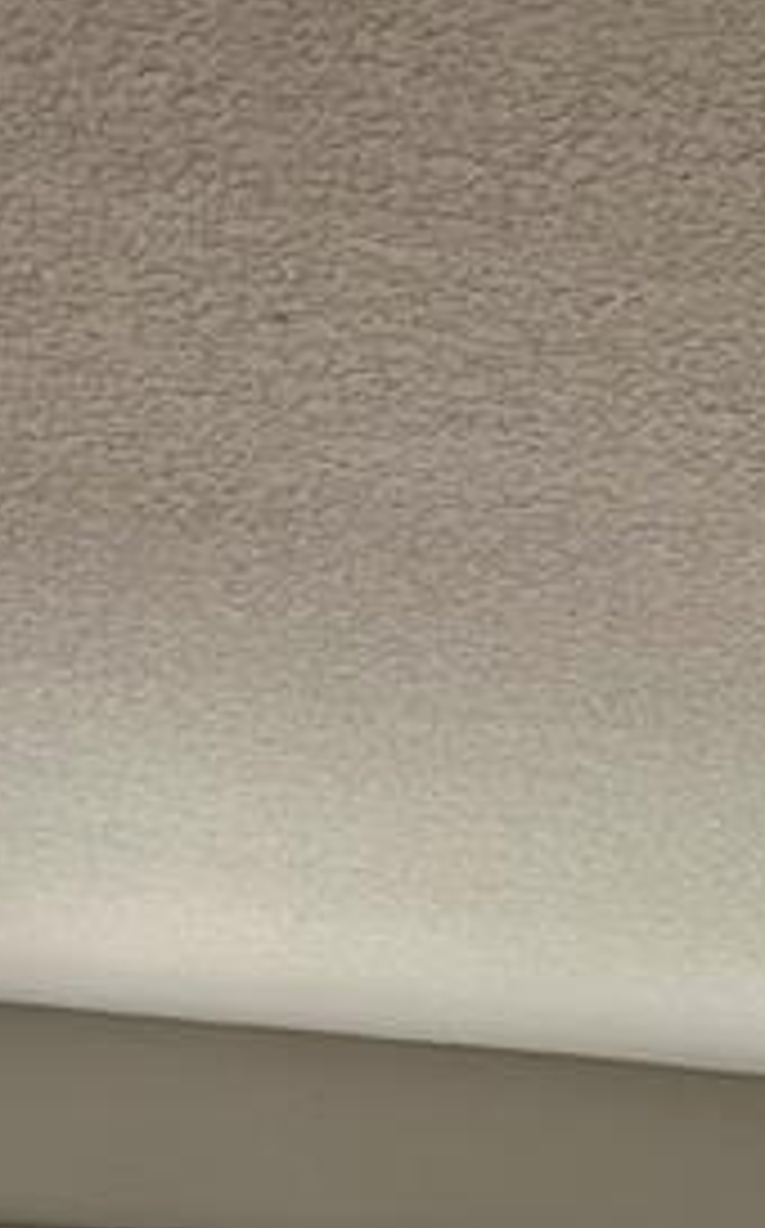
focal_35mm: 112
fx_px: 3746
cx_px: 1737
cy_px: 2092
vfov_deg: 16.2
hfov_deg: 10.3
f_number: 1.78
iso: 125
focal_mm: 6.86
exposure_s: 1/121
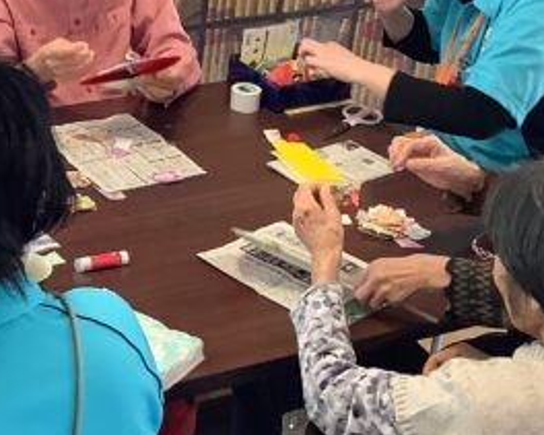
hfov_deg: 21.6
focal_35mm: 86
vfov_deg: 17.8
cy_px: 201
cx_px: 37
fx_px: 1384
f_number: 2.4
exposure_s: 1/60
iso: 125
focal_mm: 3.3
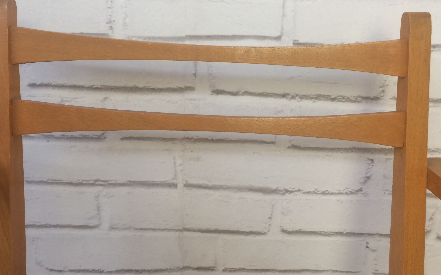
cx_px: 221
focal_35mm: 42
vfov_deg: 30.5
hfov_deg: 47.2
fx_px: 505
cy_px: 117
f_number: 2.2
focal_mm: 4.15
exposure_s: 1/33
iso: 50
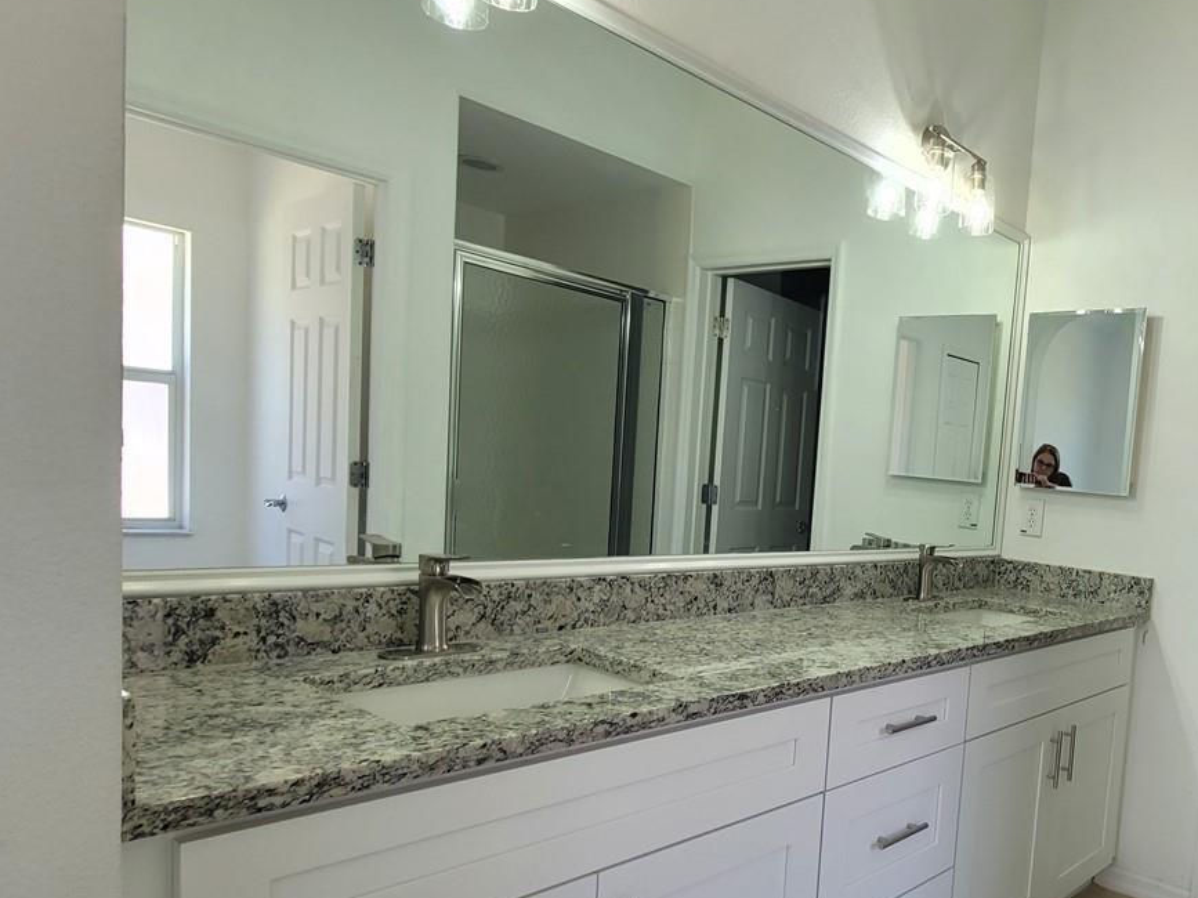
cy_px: 565
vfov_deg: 56.1
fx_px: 830
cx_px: 938
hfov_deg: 65.9
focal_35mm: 24
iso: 64
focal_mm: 2.2
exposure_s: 1/60
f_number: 2.2
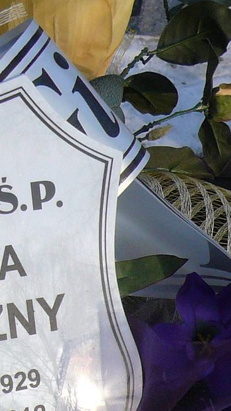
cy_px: 330
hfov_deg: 10.9
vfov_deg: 19.3
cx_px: 14
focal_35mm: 110
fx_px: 1198
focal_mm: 4.7
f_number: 2.8
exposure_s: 1/800
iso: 100
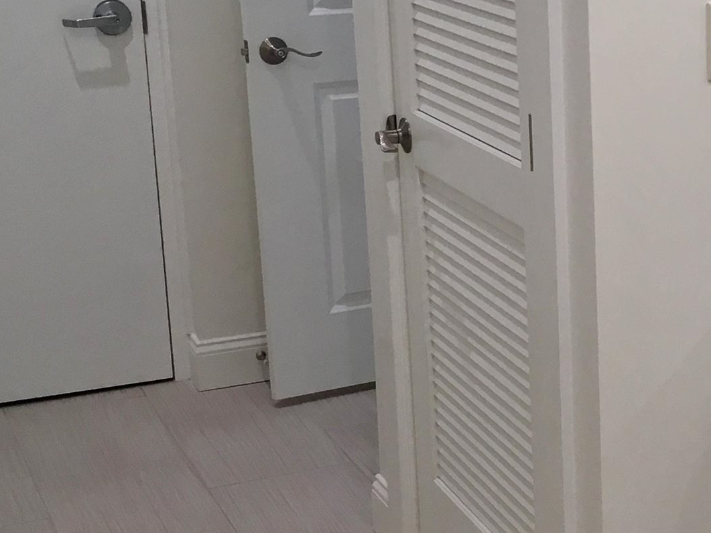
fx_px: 1725
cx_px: 903
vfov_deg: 17.6
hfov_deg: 21.3
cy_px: 242
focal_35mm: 84
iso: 32
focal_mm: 4.15
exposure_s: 1/33
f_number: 2.2
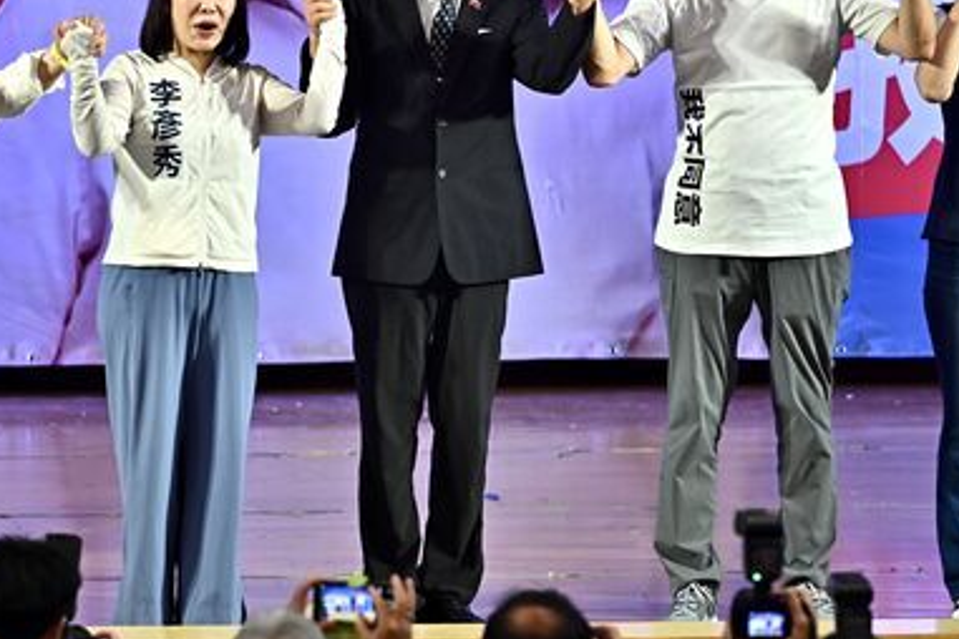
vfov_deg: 2.9
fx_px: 12573
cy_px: 238
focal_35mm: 472
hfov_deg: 4.4
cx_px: 458
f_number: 4
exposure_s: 1/250
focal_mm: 300
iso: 2000
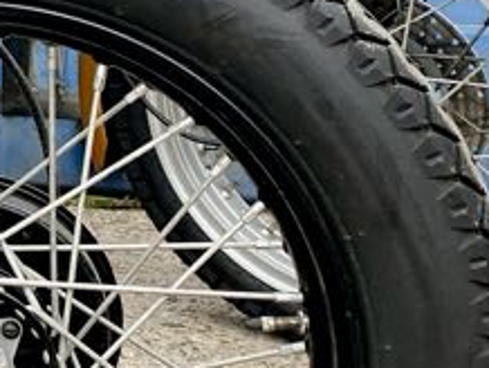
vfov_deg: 12.3
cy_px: -18
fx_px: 1683
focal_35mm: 119
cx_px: -384
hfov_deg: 14.6
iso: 80
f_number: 1.8
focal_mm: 4.25
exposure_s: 1/121
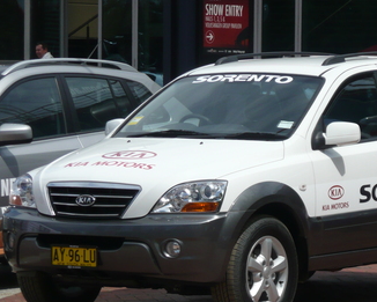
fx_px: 2813
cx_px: 265
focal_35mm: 252
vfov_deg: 6.1
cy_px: 189
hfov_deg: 7.7
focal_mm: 26
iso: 100
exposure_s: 1/800
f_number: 4.8
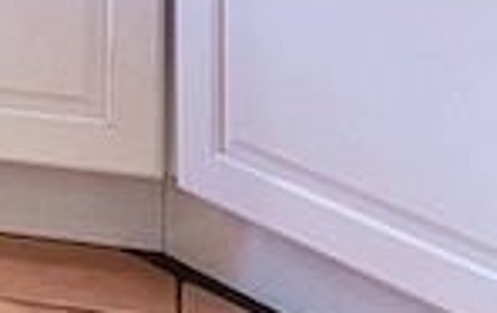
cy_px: -774
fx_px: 2523
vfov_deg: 6.2
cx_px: -725
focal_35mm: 186
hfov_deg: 9.8
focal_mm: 4.25
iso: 125
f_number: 1.8
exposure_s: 1/60
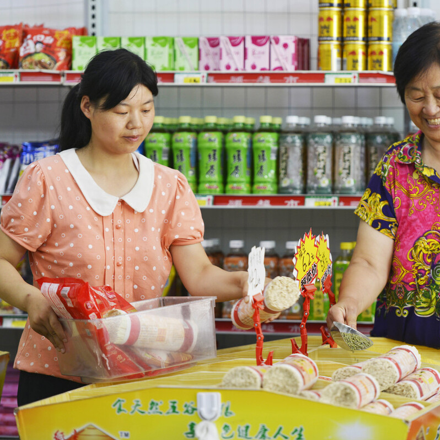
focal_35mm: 179
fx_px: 2574
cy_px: 220
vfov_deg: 9.8
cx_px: 260
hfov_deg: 9.8
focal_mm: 140
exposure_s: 1/80
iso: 400
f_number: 2.8
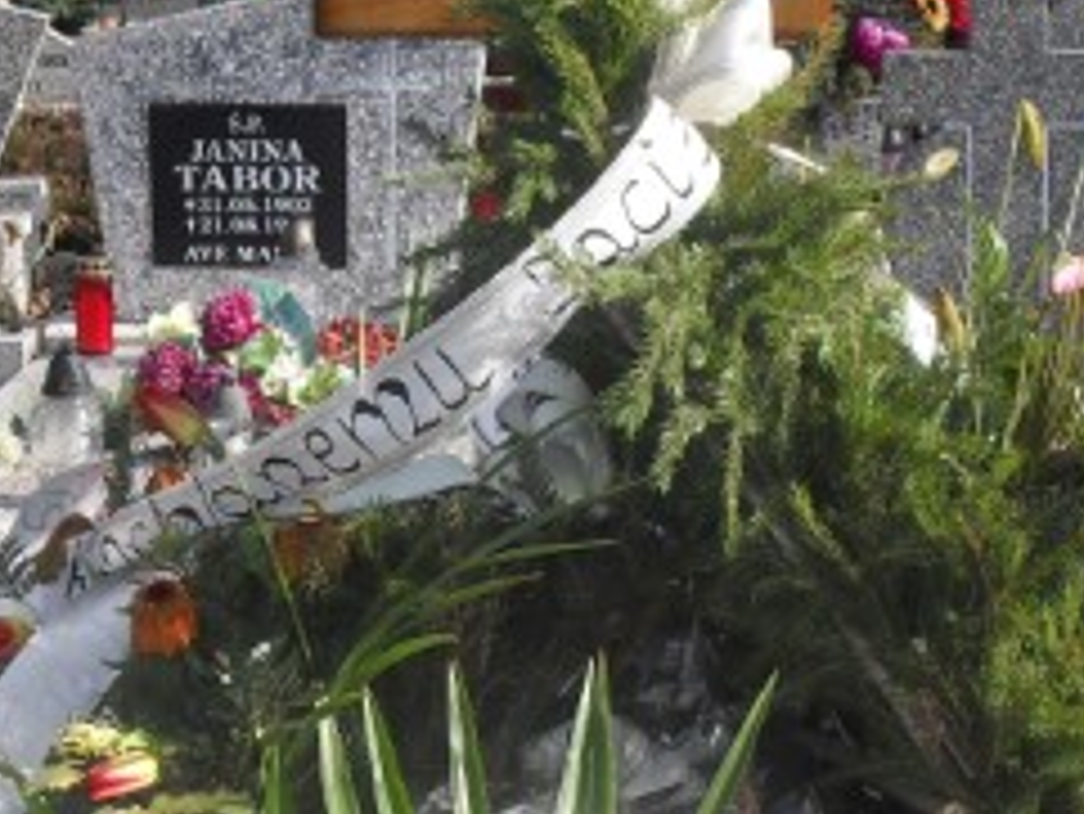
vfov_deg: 15.6
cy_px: 818
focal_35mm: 93
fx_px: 2914
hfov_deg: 21.1
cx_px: 594
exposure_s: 1/750
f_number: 3.2
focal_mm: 6.3
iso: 100
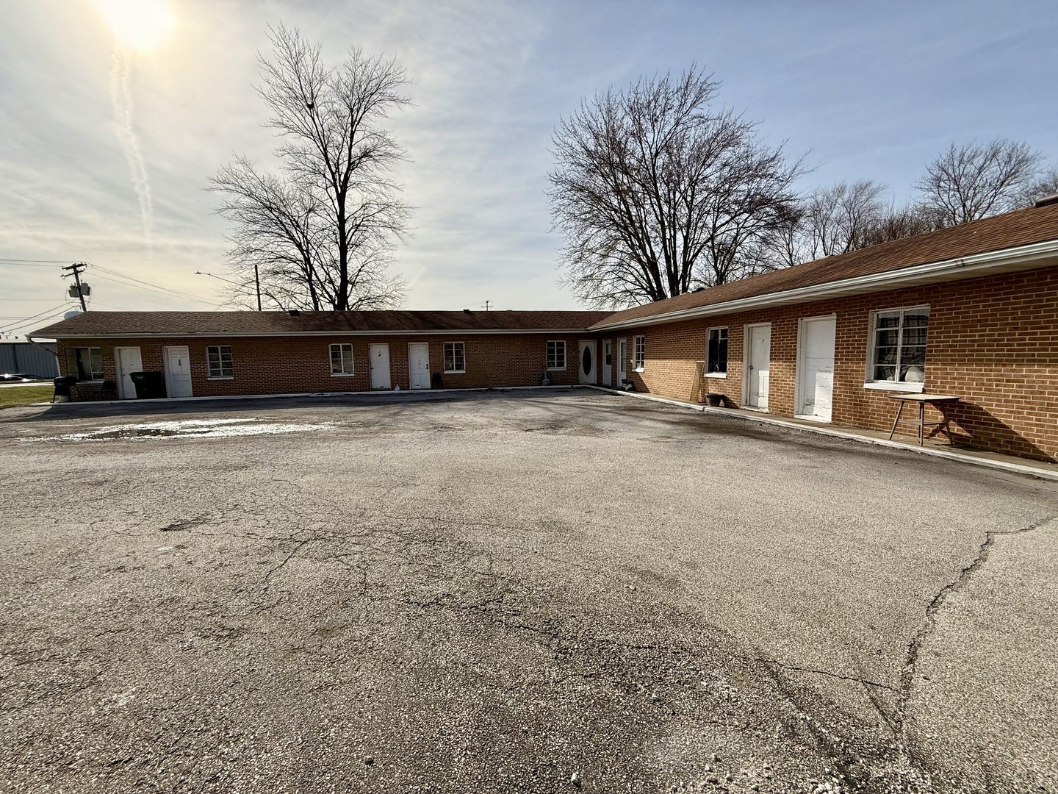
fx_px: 428
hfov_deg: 102.1
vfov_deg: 85.7
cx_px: 529
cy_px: 397
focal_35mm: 14
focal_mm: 2.22
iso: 50
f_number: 2.2
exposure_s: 1/2841
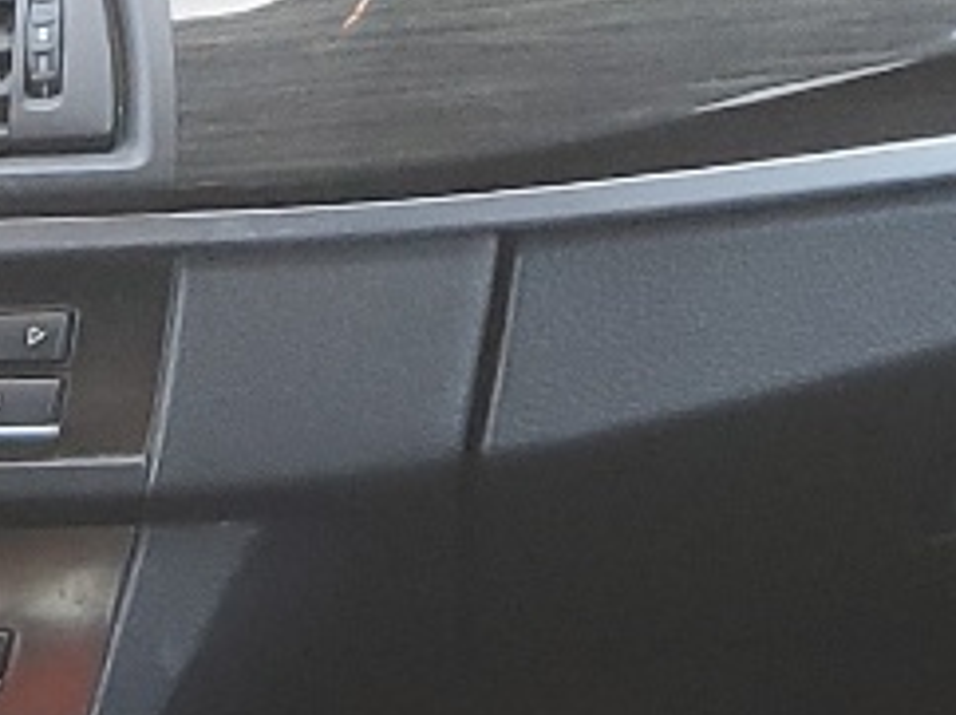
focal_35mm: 172
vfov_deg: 8.1
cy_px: 1600
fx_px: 4745
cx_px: -608
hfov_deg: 10.9
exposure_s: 1/120
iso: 71
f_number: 1.5
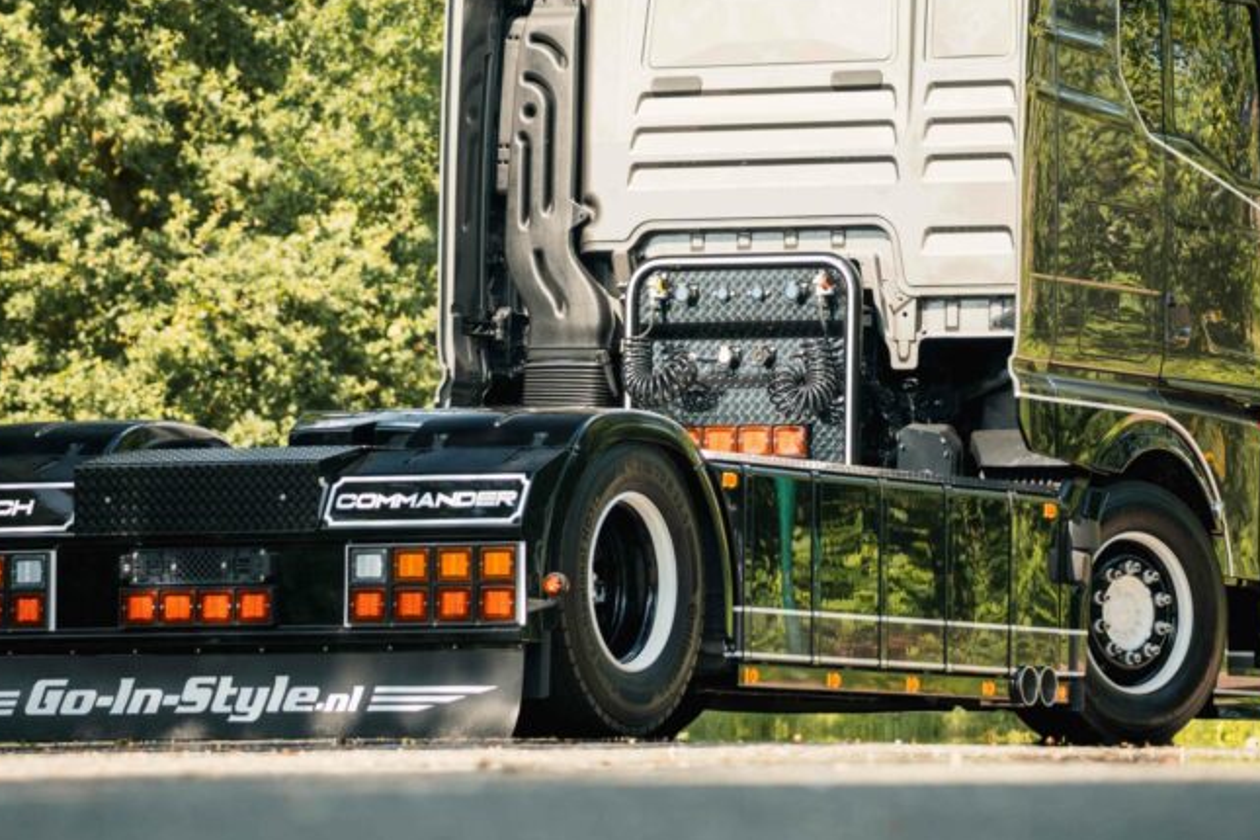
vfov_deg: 6.2
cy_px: 206
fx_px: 7698
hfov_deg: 9.4
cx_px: 627
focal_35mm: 220
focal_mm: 138.6
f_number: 5.6
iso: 250
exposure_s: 1/60
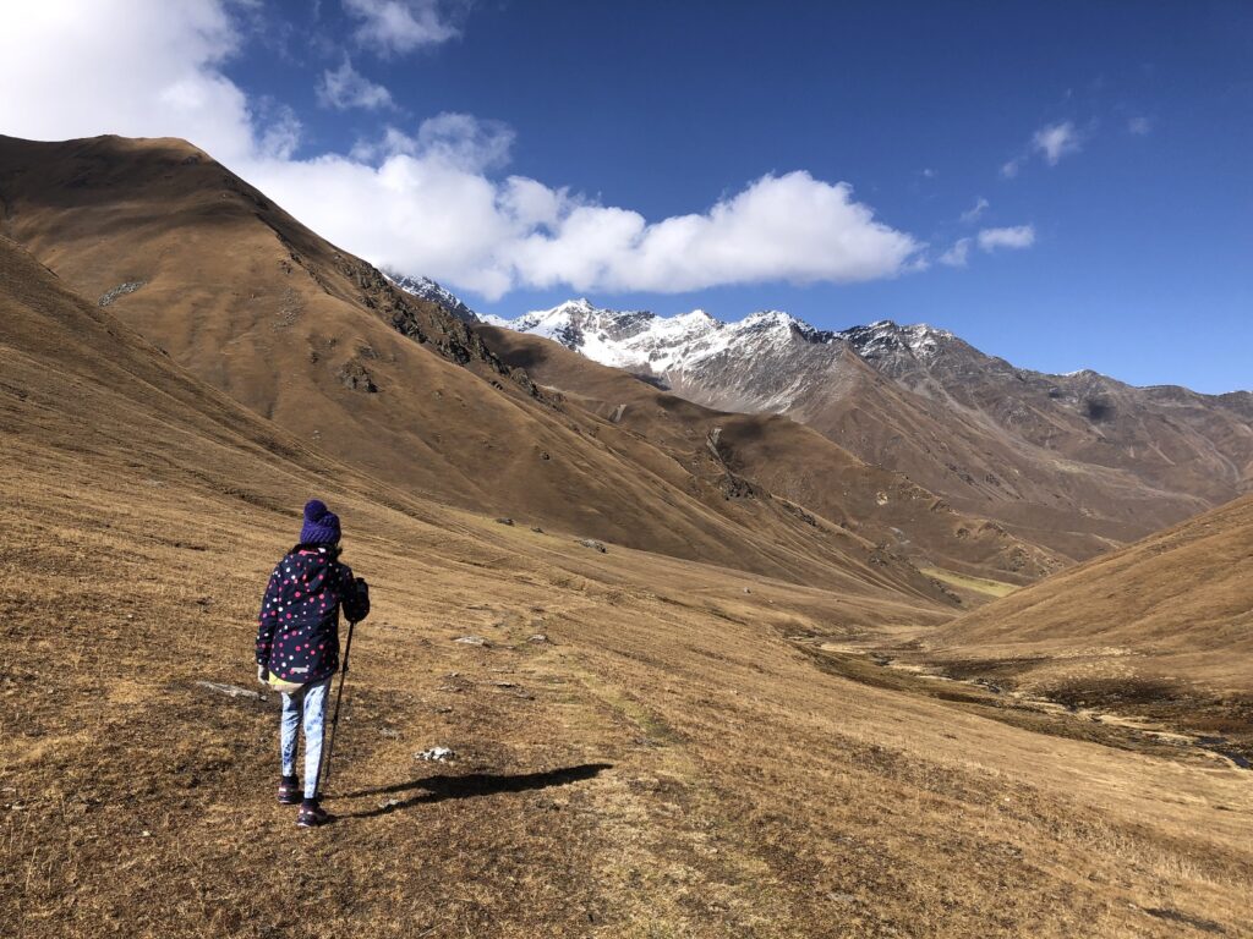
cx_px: 626
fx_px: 1014
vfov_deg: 49.7
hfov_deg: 63.4
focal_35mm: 28
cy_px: 470
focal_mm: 3.99
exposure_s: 1/2315
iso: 20
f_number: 1.8
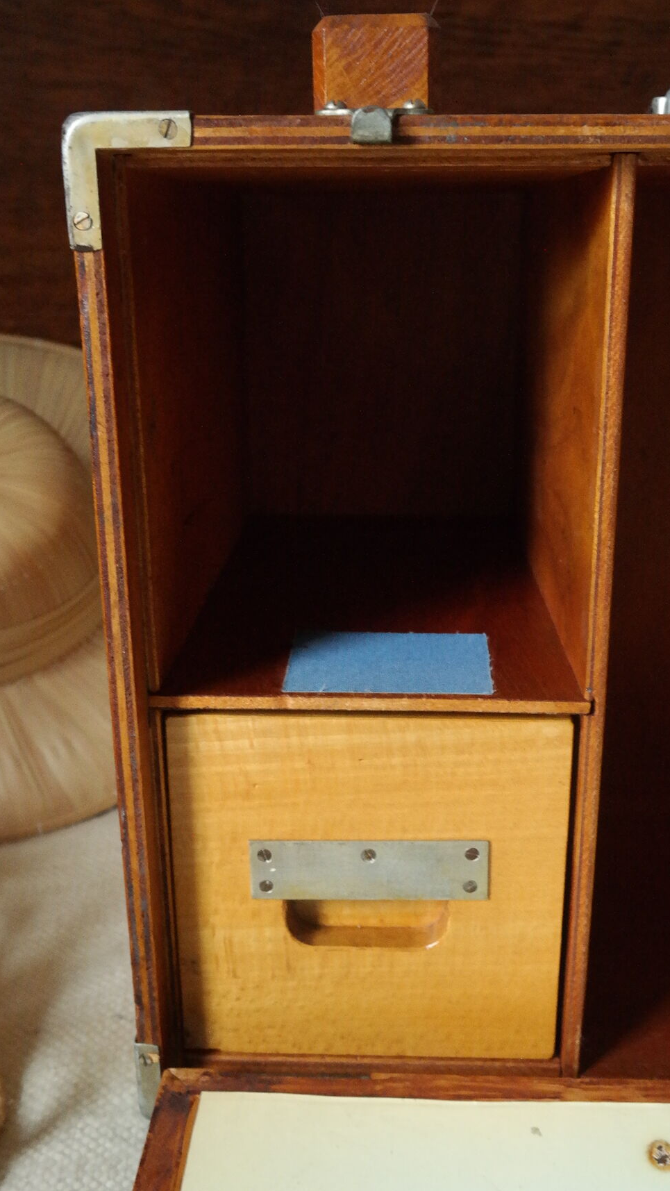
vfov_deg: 52.8
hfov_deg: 31.2
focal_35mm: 38
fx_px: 1200
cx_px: 364
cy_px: 594
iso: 3200
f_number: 5.6
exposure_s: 1/30
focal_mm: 24
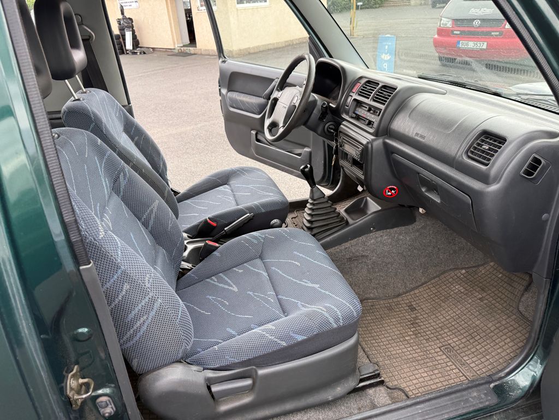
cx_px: 280
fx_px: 388
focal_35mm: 24
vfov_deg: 56.8
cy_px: 210
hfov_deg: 71.6
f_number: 1.78
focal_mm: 6.76
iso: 100
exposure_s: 1/395
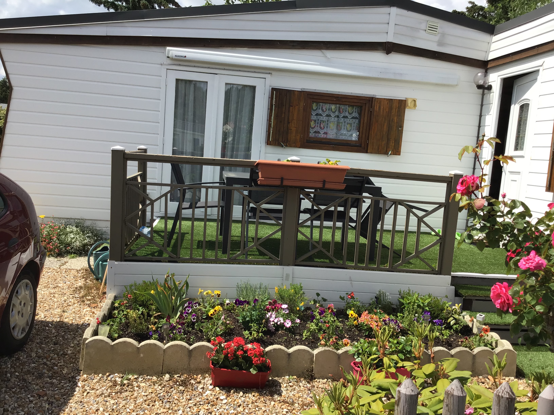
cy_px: 208
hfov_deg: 58.4
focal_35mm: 31
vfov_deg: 45.4
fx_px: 496
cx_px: 277
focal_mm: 3.3
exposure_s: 1/1087
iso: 25
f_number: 2.4
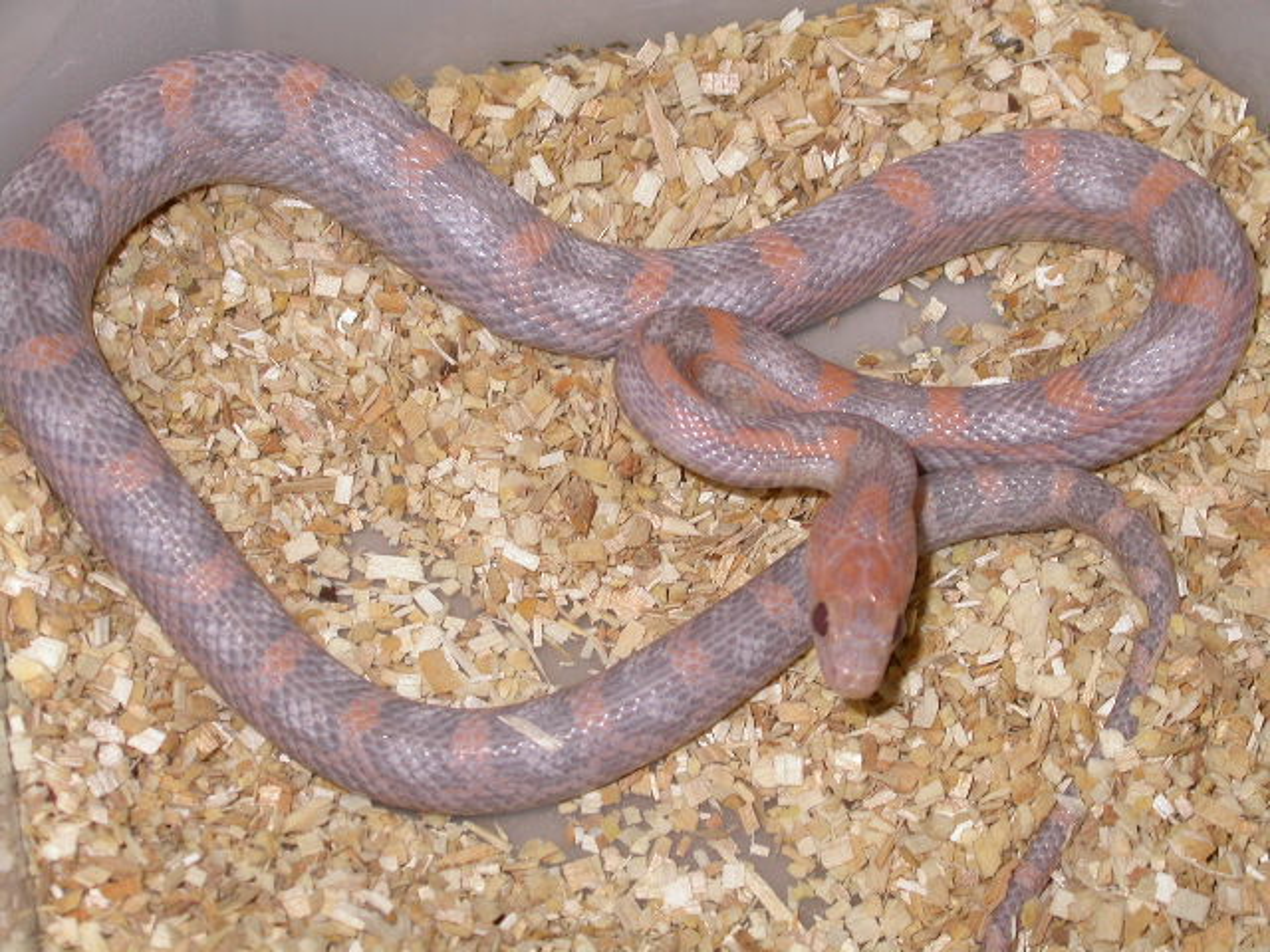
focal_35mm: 126
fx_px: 4623
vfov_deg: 11.8
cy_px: 476
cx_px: 635
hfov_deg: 15.6
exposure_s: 1/60.3
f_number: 4.5
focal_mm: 26.2
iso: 100
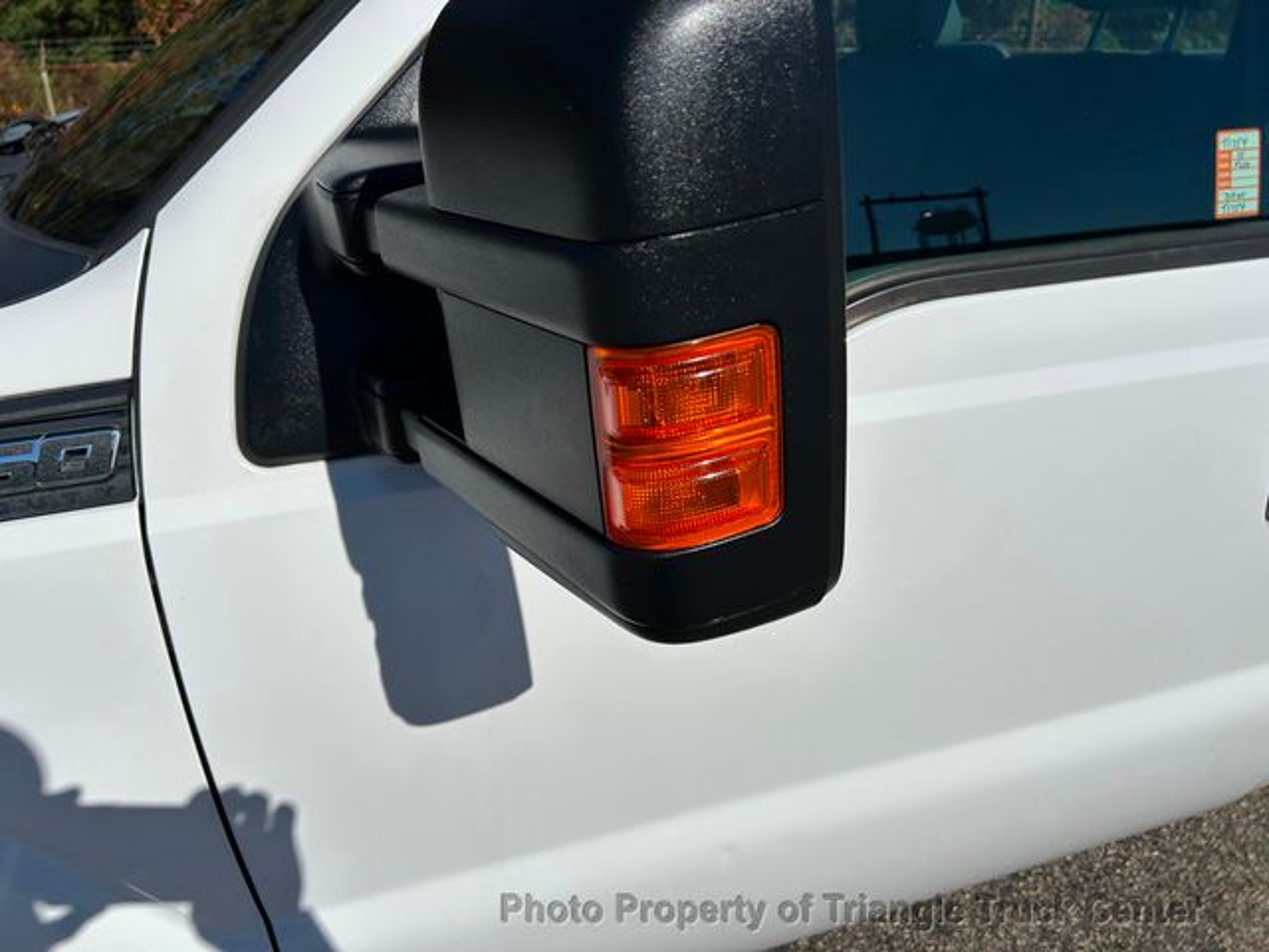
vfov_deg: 53.1
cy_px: 476
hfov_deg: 67.3
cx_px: 634
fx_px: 953
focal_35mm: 26
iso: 50
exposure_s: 1/14286
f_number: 1.5
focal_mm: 5.7
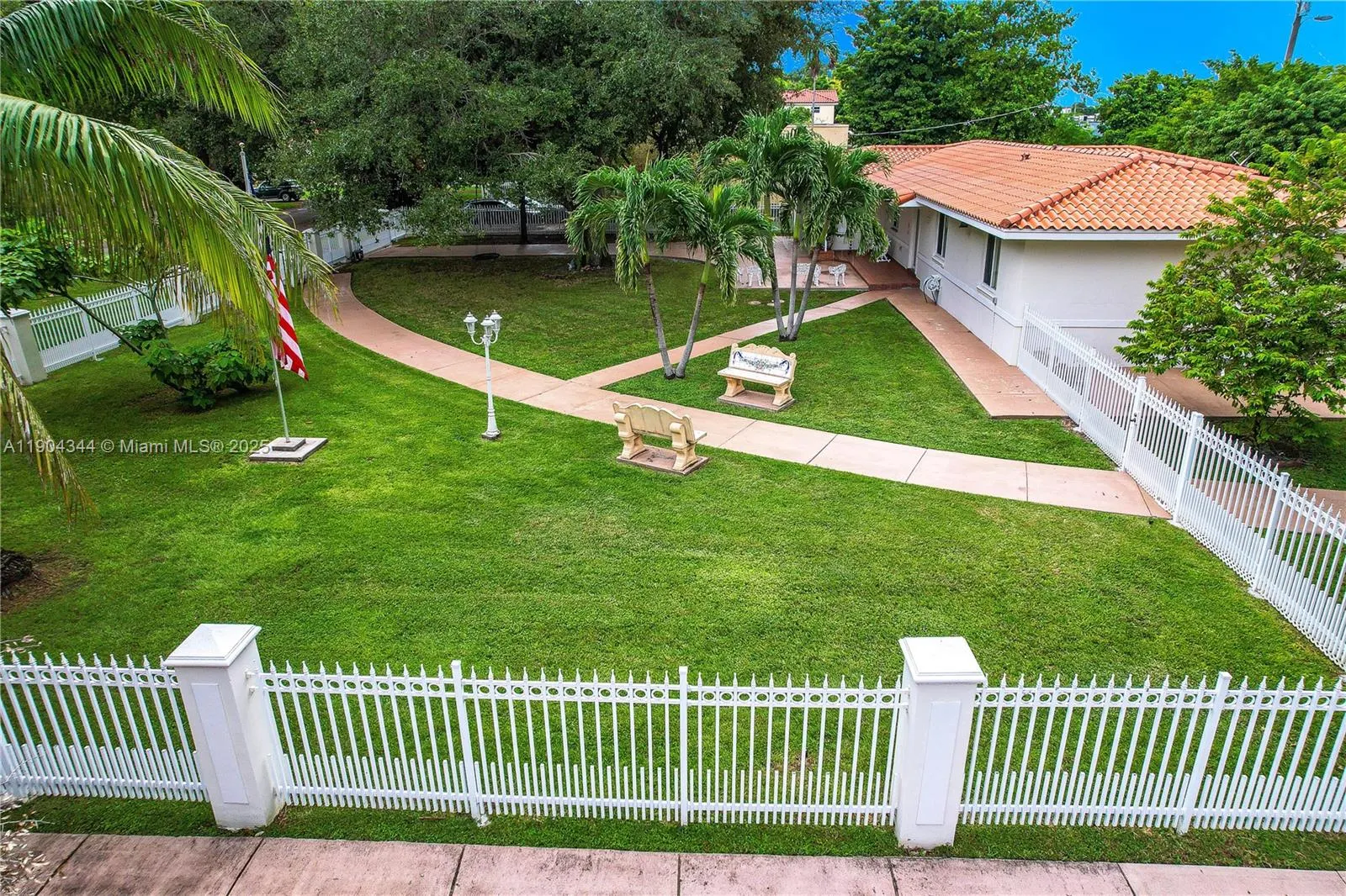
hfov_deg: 78.6
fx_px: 822
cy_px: 448
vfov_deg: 57.2
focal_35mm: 22
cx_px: 673
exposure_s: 1/800
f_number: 2.8
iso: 120
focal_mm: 8.38
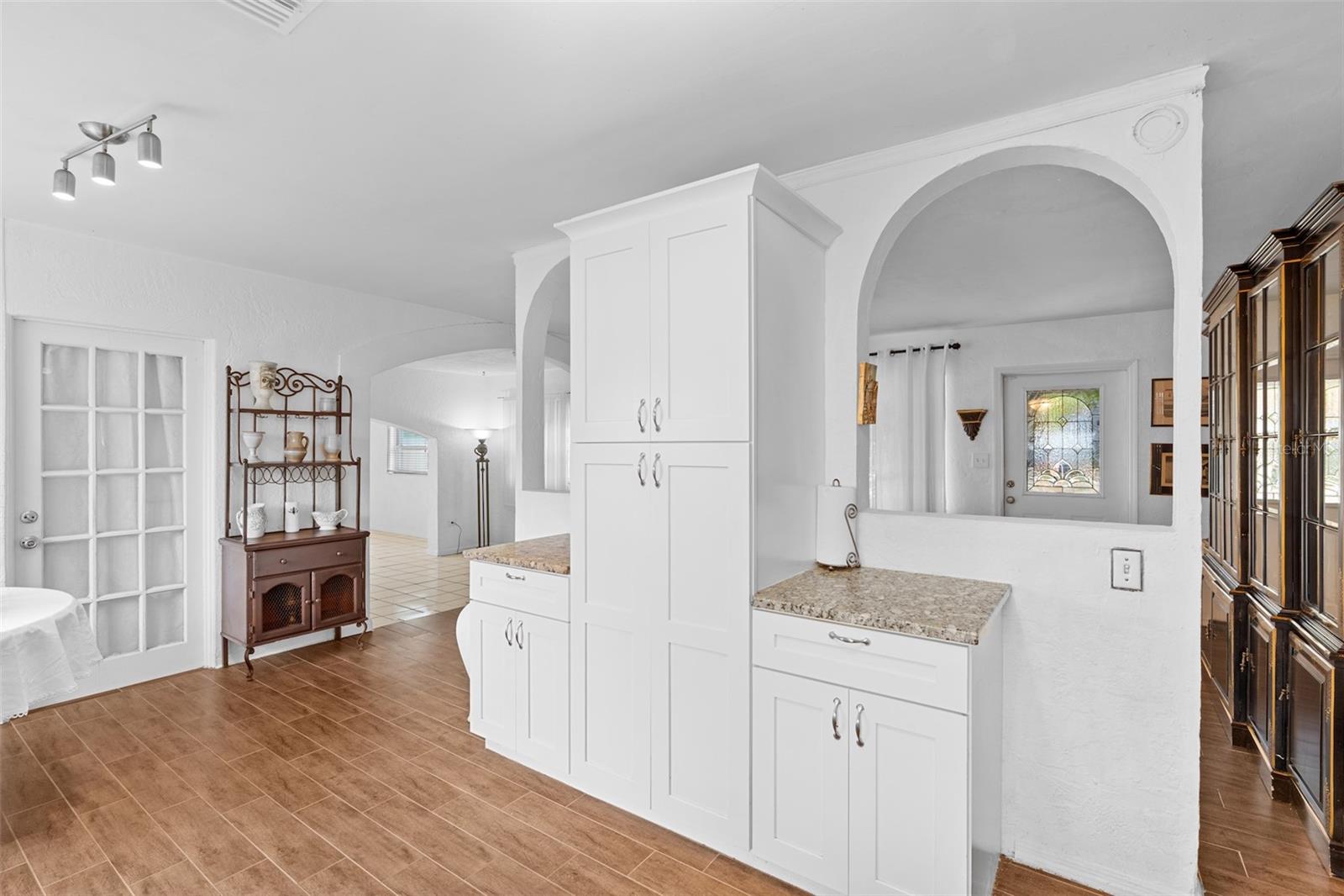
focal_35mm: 16
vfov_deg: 73.7
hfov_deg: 96.7
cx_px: 672
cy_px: 448
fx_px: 597
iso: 250
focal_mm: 16
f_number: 9
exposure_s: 1/1.25
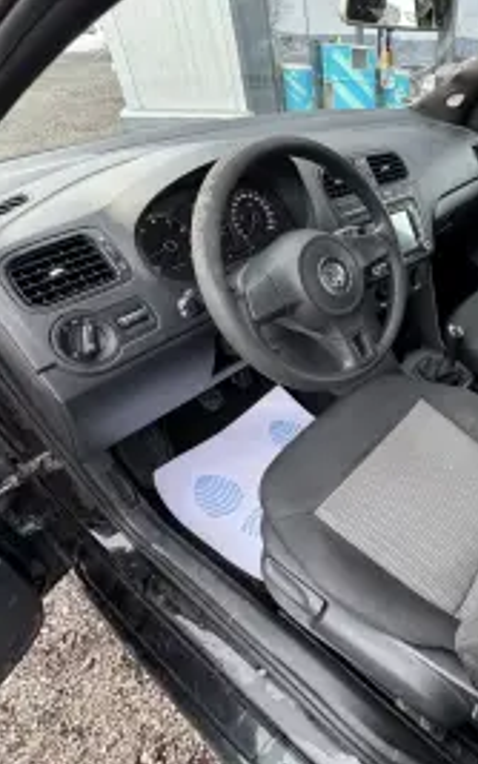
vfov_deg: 85.0
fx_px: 417
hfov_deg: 53.1
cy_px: 381
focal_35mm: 20
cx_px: 421
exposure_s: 1/99
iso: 160
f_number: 2.2
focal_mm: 2.22
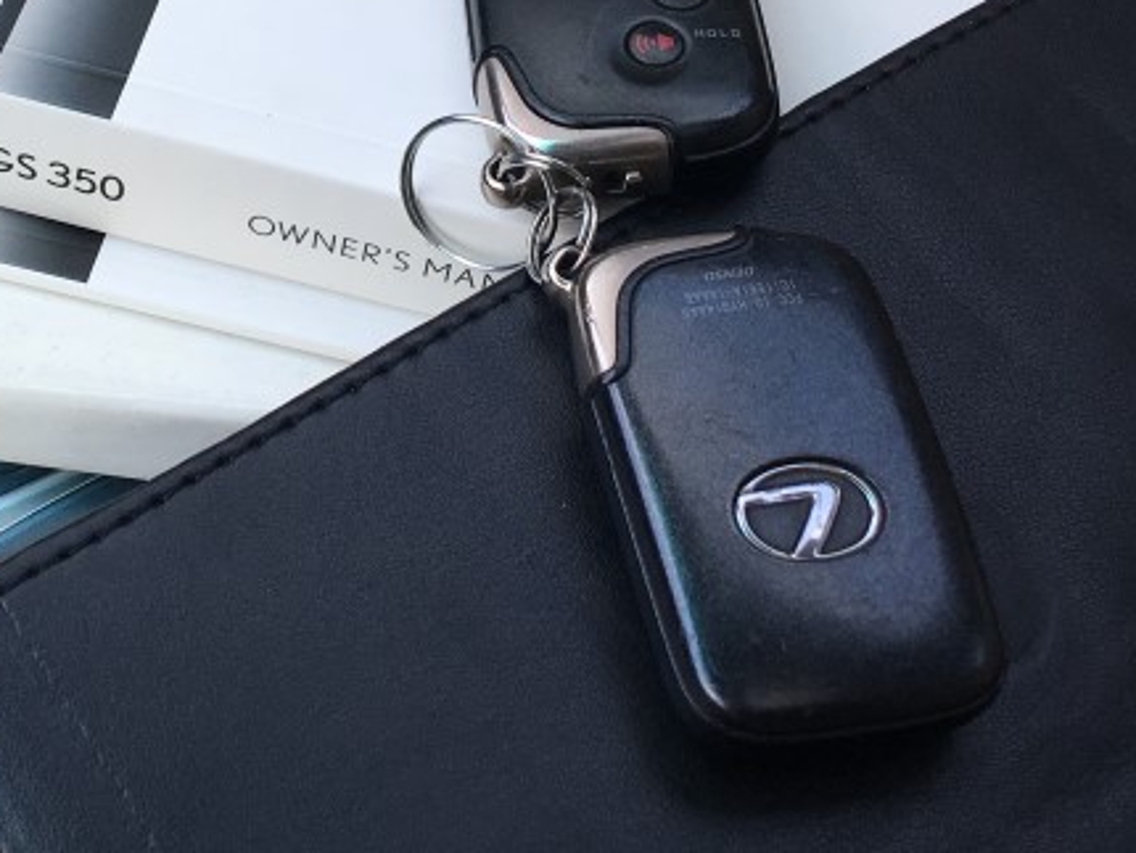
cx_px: 343
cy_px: 71
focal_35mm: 69
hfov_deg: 27.9
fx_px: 2266
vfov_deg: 20.8
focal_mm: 4.15
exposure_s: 1/242
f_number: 2.2
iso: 25
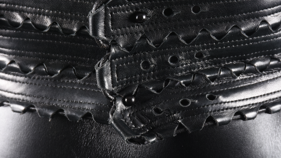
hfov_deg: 13.6
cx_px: 141
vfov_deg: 7.7
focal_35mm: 158
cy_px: 92
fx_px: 1177
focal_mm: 100
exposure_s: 1/200
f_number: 11
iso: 200
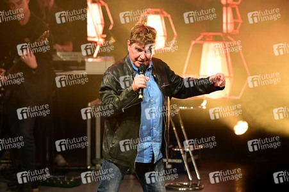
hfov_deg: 10.3
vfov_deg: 6.9
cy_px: 96
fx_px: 1604
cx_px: 144
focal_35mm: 200
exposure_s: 1/320
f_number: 3.5
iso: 4000
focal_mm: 200
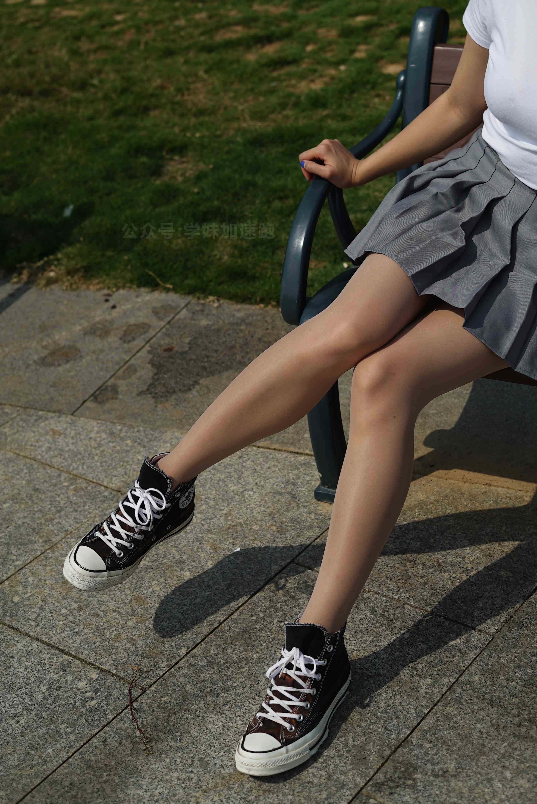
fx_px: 1117
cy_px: 402
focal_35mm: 50
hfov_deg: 27.0
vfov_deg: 39.6
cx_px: 268
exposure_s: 1/2500
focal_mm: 50
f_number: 4
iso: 50
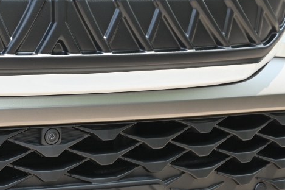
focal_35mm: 128
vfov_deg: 10.7
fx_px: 1013
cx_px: 52
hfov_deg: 15.9
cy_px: 135
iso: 400
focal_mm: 50
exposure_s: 1/400
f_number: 6.3
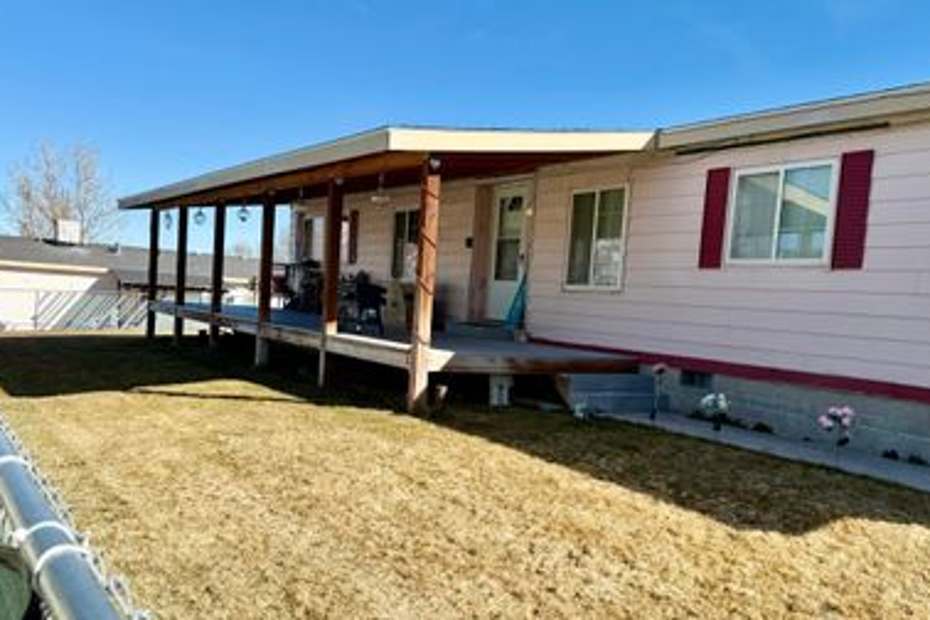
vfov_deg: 39.8
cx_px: 519
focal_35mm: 33
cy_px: 363
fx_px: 852
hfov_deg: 57.1
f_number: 1.78
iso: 80
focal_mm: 6.76
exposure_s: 1/3953
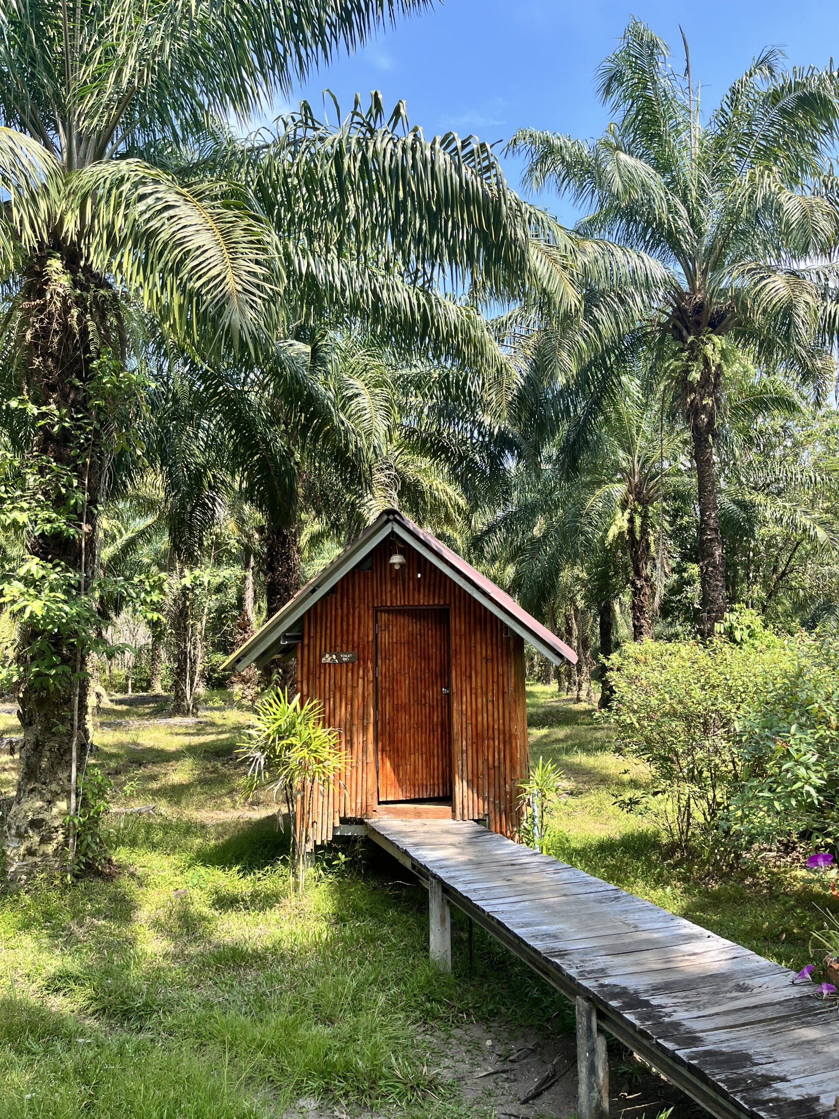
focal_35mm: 26
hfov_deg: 53.1
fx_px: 840
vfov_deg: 67.3
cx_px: 420
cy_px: 560
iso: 50
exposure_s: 1/845
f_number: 1.6
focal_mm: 5.1
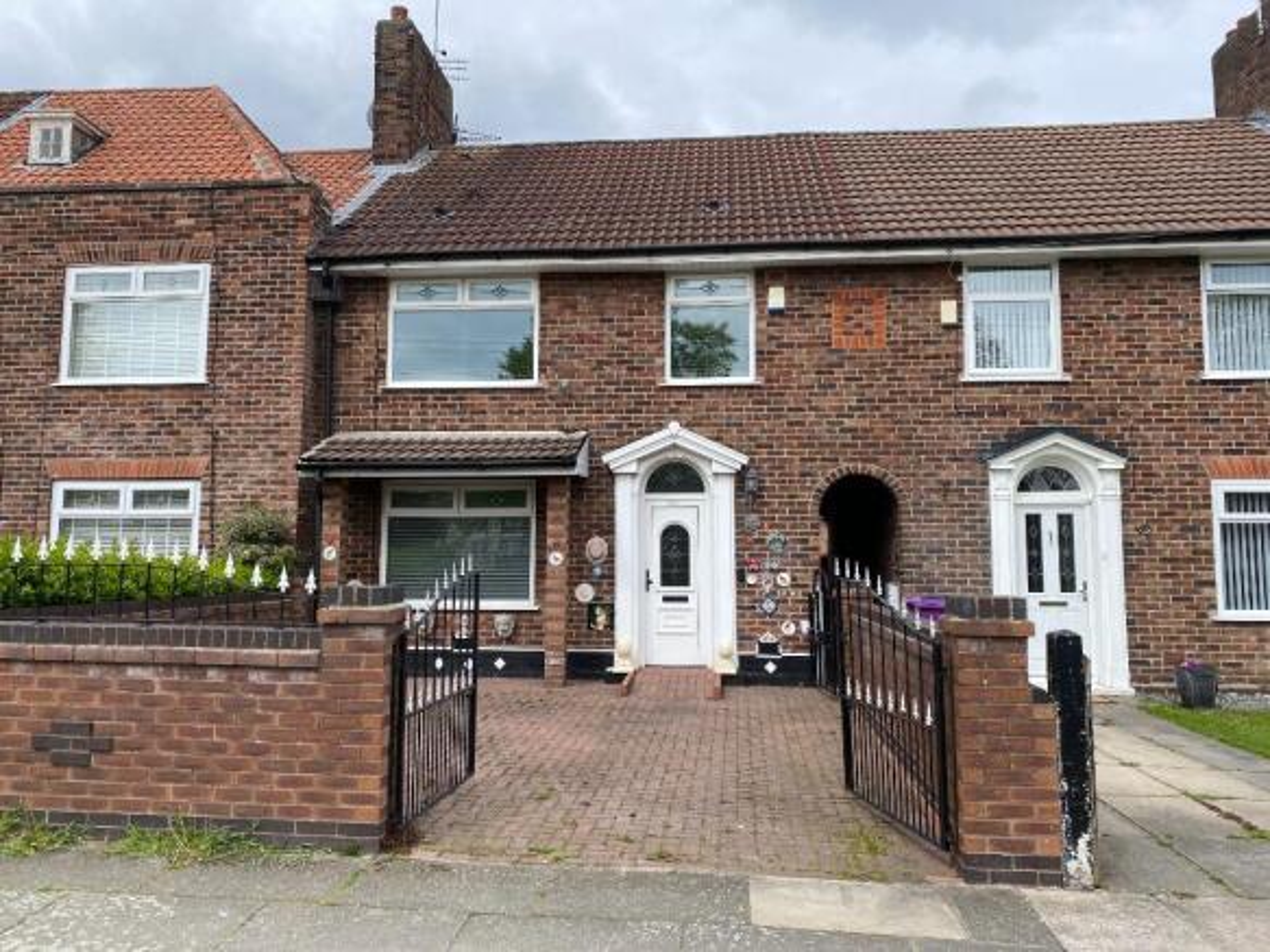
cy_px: 476
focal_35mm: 26
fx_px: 954
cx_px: 635
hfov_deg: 67.3
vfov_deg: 53.0
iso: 32
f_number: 1.8
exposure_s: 1/1838
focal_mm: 4.25
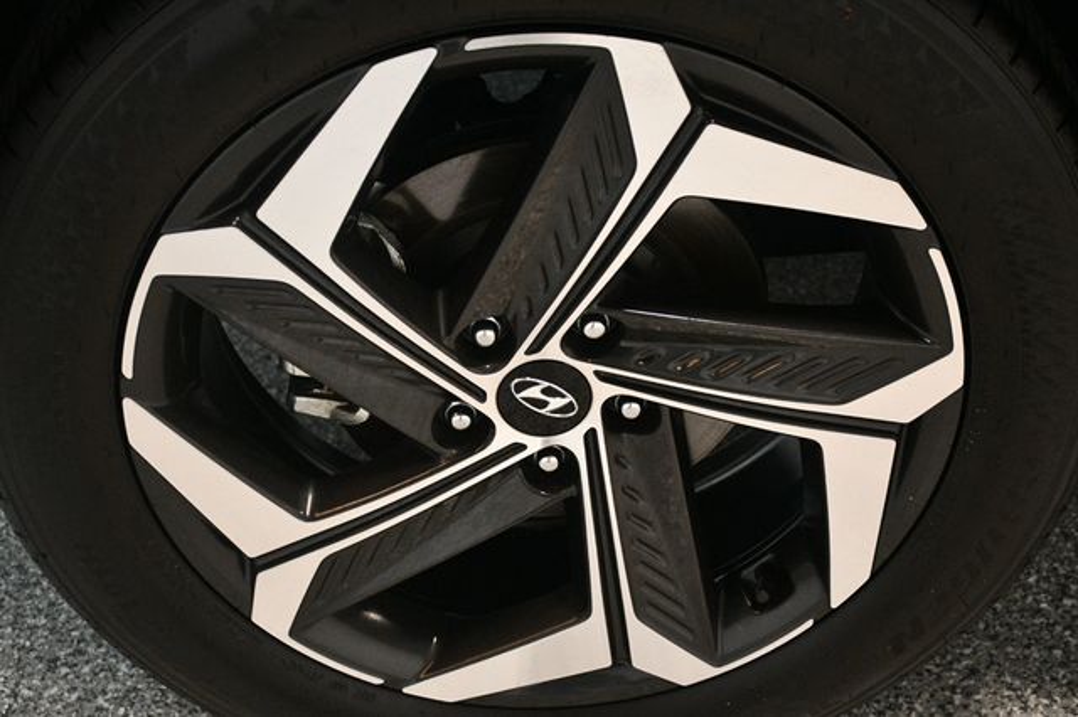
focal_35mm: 60
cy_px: 358
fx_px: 1796
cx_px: 539
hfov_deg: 33.4
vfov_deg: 22.6
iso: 3200
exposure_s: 1/80
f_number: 4.5
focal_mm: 40
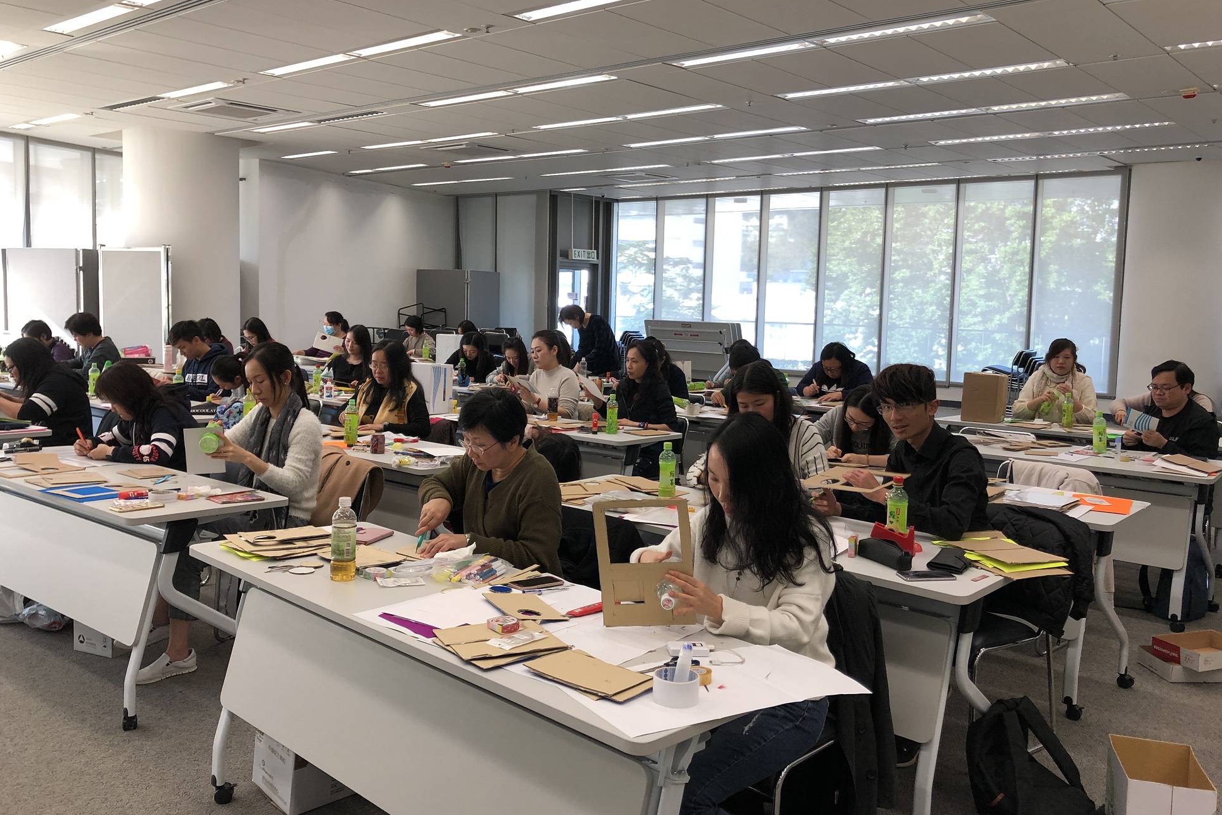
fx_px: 1018
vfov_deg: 43.6
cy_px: 385
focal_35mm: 30
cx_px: 611
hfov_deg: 61.9
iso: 32
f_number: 1.8
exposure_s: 1/50
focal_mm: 3.99
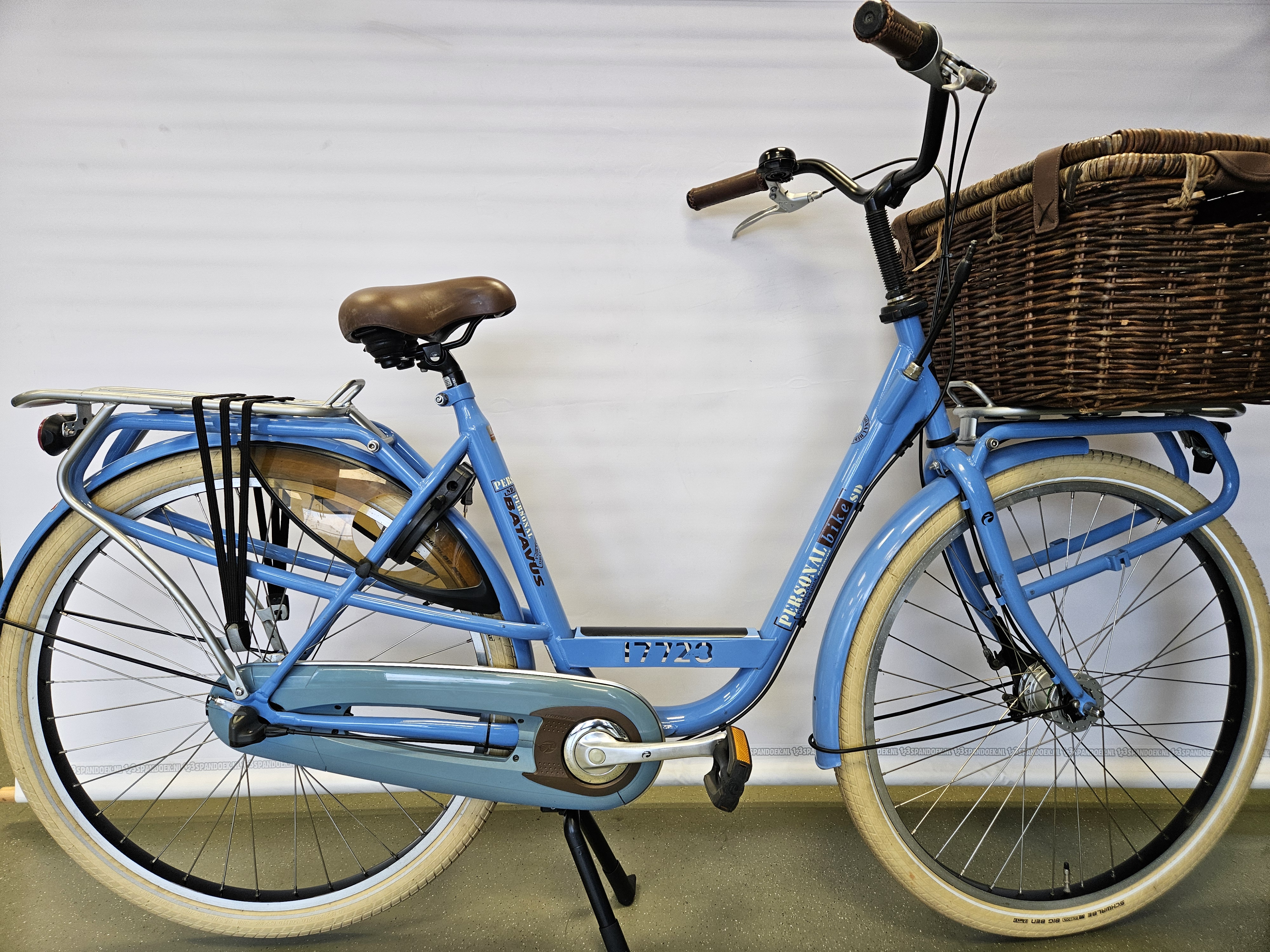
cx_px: 635
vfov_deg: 58.9
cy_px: 476
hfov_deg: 73.9
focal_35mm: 23
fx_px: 844
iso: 80
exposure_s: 1/100
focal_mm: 5.4
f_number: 1.8
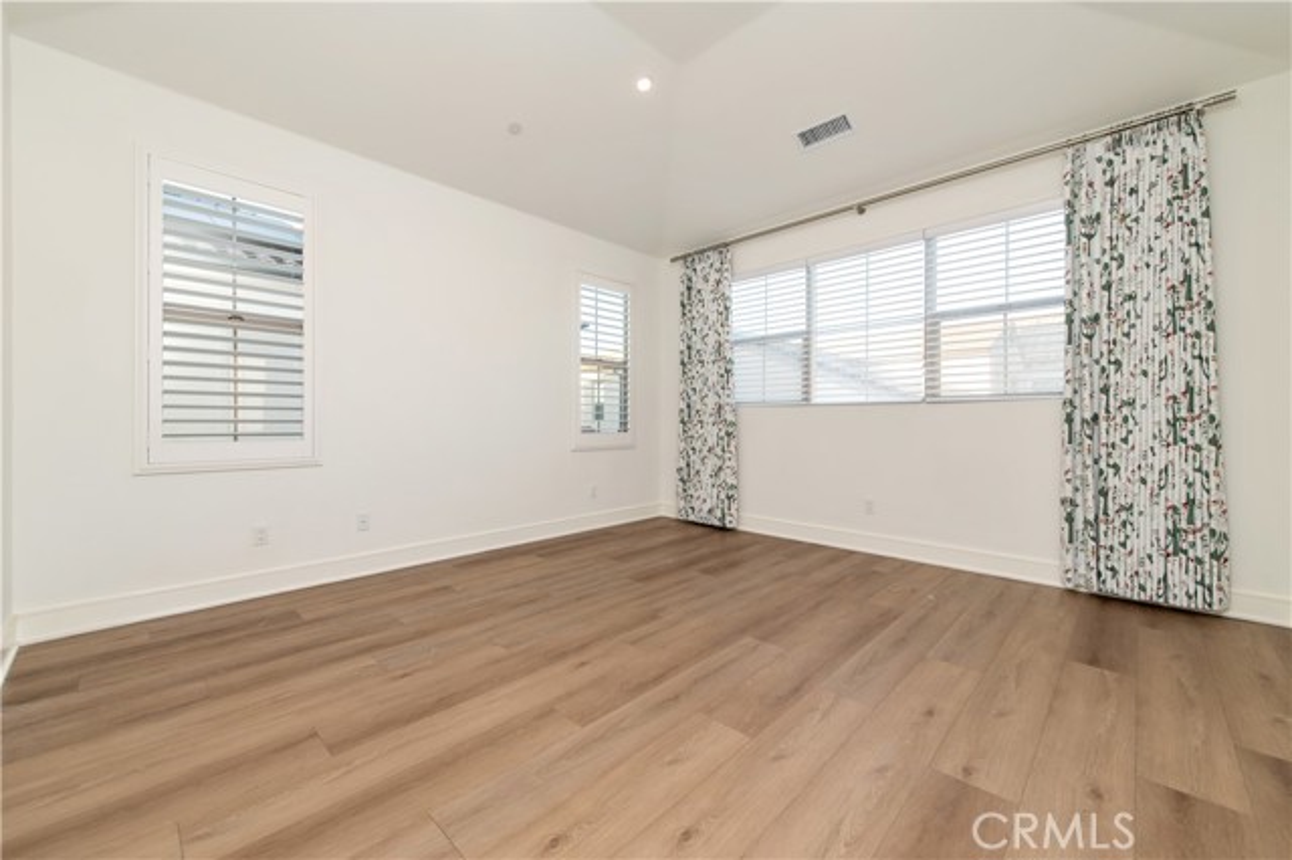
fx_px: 502
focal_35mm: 14
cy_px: 430
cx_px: 646
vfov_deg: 81.1
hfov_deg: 104.3
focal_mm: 14
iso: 200
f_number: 5
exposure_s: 1/100
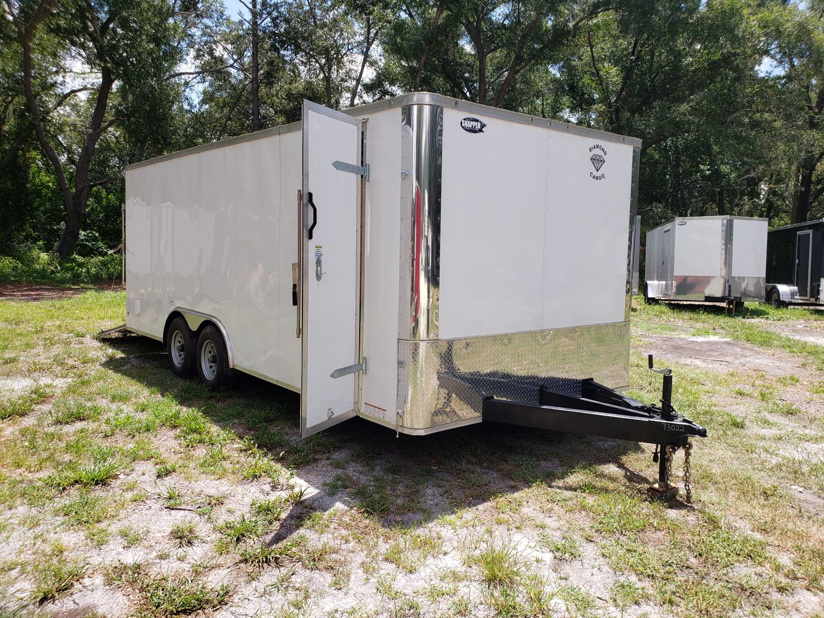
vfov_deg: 53.1
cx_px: 412
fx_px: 619
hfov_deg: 67.3
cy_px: 309
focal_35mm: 26
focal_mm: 4.3
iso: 50
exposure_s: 1/740
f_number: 2.4
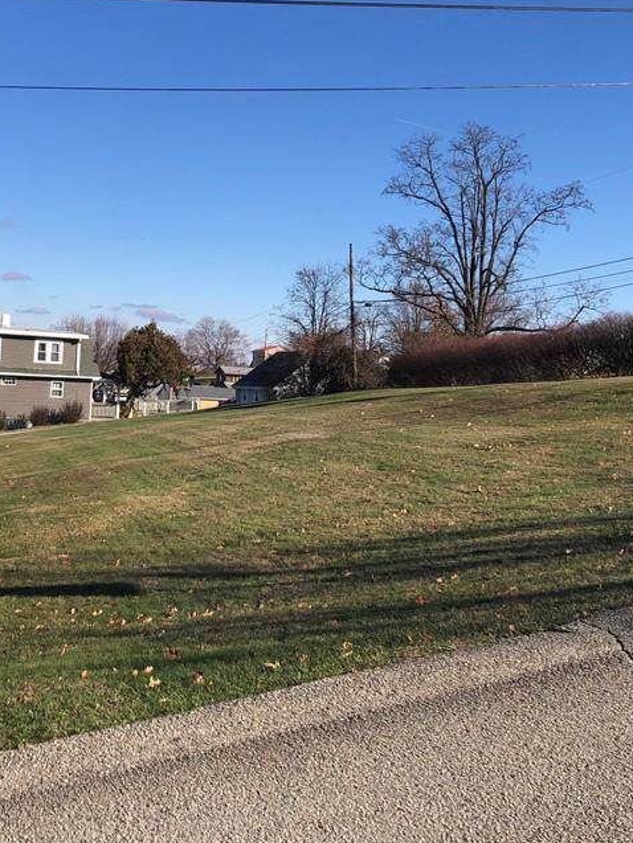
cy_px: 347
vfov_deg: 41.9
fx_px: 1097
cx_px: 225
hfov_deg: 32.0
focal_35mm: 45
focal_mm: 3.99
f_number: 1.8
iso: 20
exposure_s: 1/1946
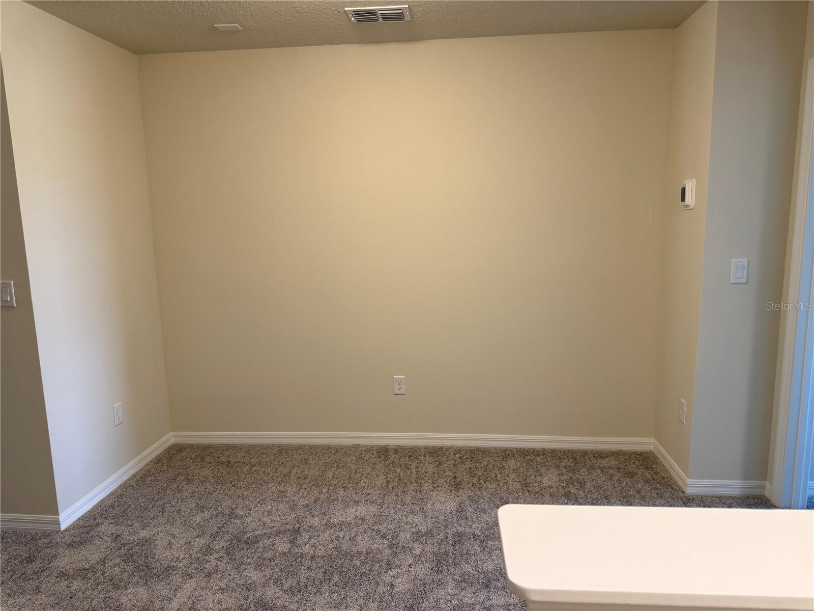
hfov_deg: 71.6
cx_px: 407
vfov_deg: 56.8
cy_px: 306
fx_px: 564
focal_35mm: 24
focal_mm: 6.76
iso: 125
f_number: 1.78
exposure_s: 1/60
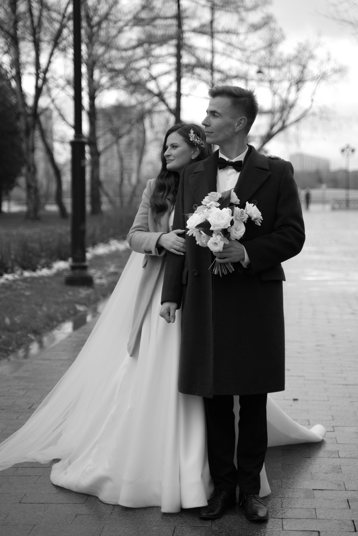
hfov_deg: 20.3
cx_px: 179
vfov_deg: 30.1
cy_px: 268
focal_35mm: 67
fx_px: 999
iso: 160
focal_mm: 67
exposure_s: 1/640
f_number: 2.8
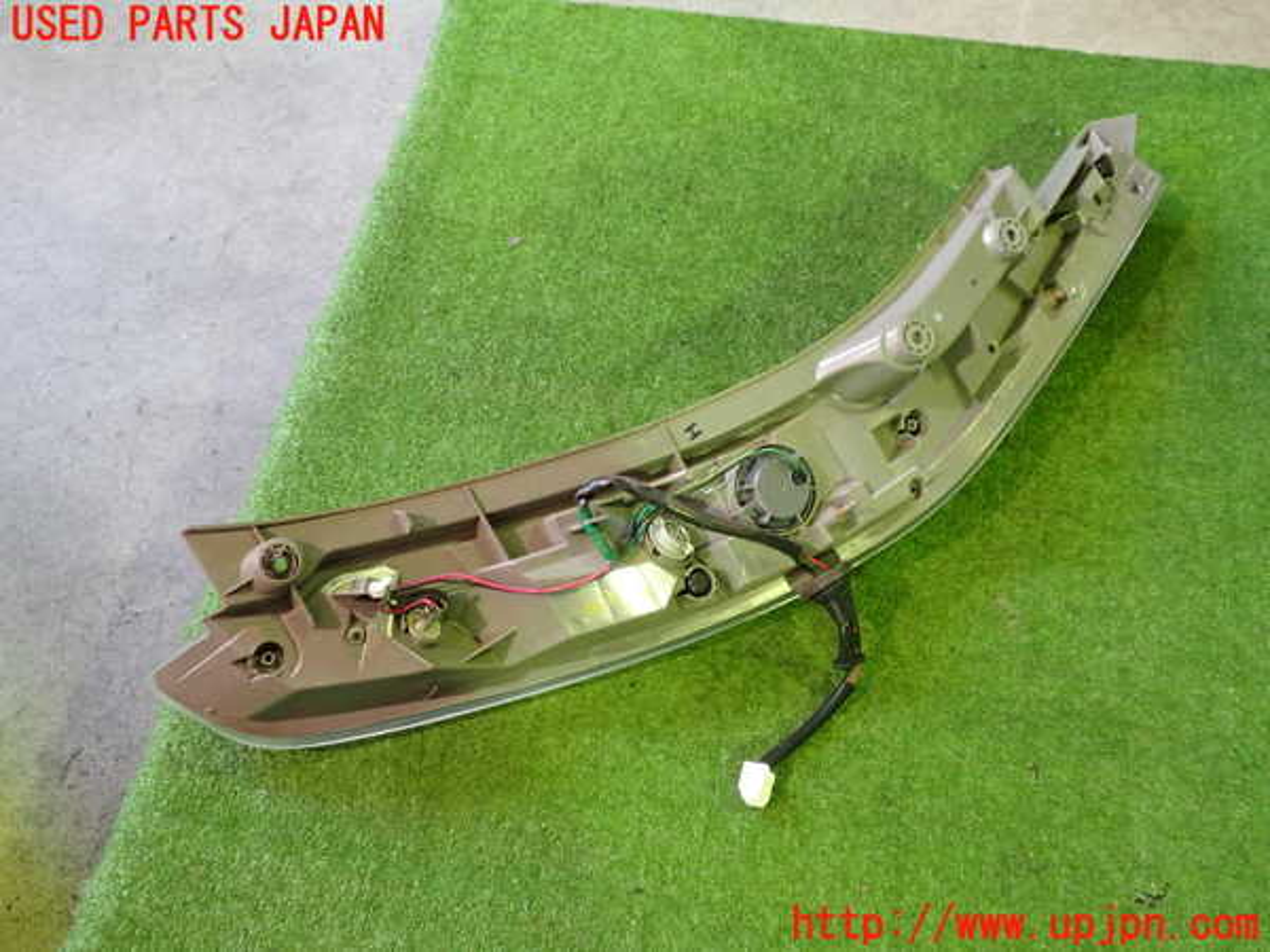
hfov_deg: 60.0
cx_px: 635
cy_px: 476
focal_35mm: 30
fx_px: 1101
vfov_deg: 46.8
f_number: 2.3
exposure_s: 1/30
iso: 400
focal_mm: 5.4
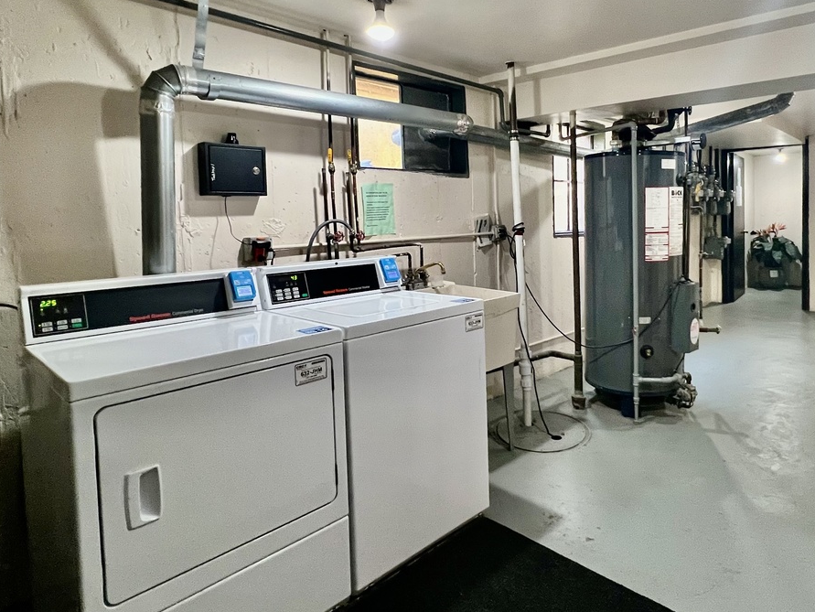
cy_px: 236
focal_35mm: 21
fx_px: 495
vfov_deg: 62.7
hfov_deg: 77.6
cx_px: 509
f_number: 1.8
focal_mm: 1.57
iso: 400
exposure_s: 1/60
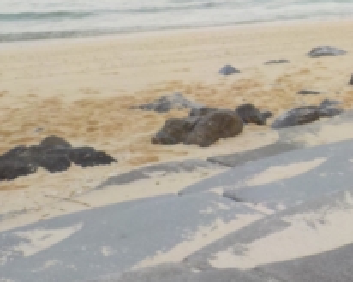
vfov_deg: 21.3
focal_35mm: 71
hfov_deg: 24.3
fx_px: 742
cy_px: 59
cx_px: 425
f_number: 3.3
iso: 125
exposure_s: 1/100
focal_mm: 4.1
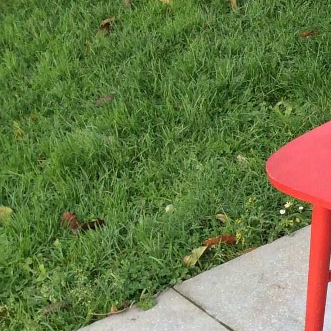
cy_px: 220
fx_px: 1158
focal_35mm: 107
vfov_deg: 16.2
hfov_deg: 14.2
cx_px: 615
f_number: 2.4
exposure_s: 1/284
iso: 32
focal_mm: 3.3
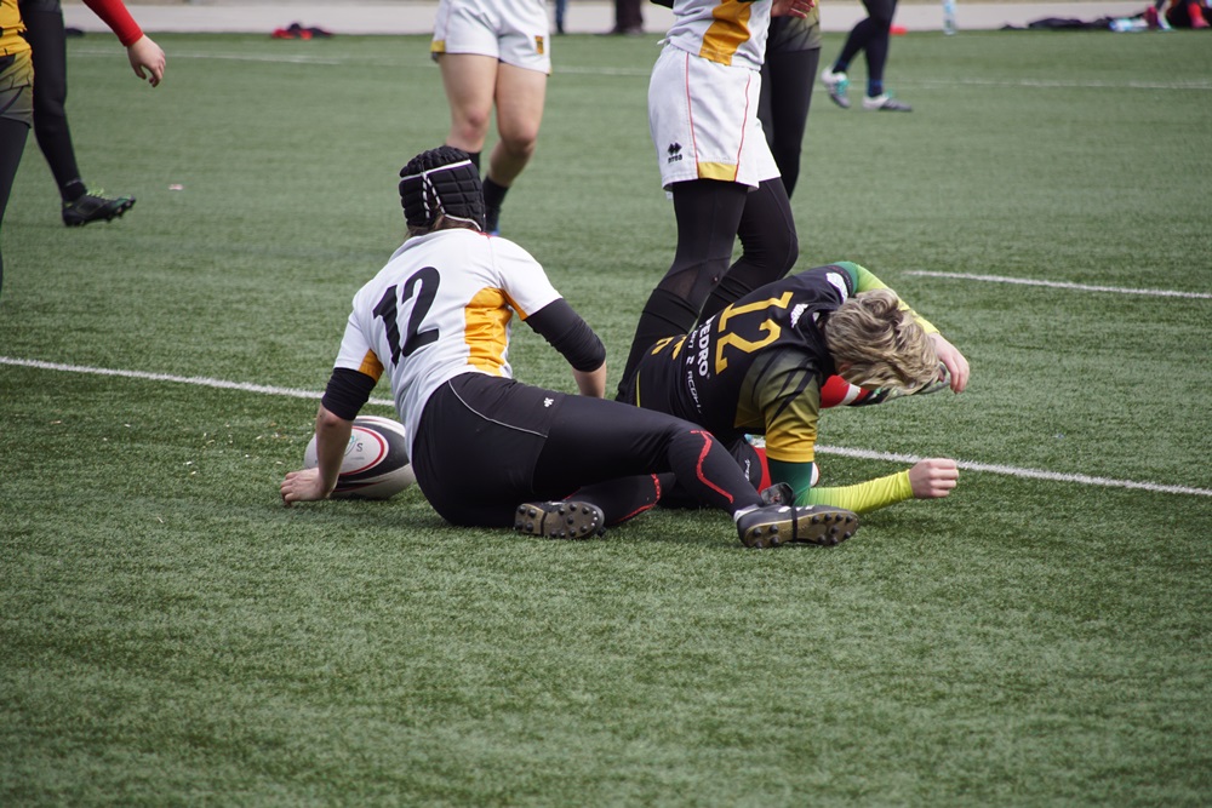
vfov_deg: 4.6
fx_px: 10101
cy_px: 404
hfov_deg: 6.9
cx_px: 606
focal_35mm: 300
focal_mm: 200
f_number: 6.3
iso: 200
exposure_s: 1/320
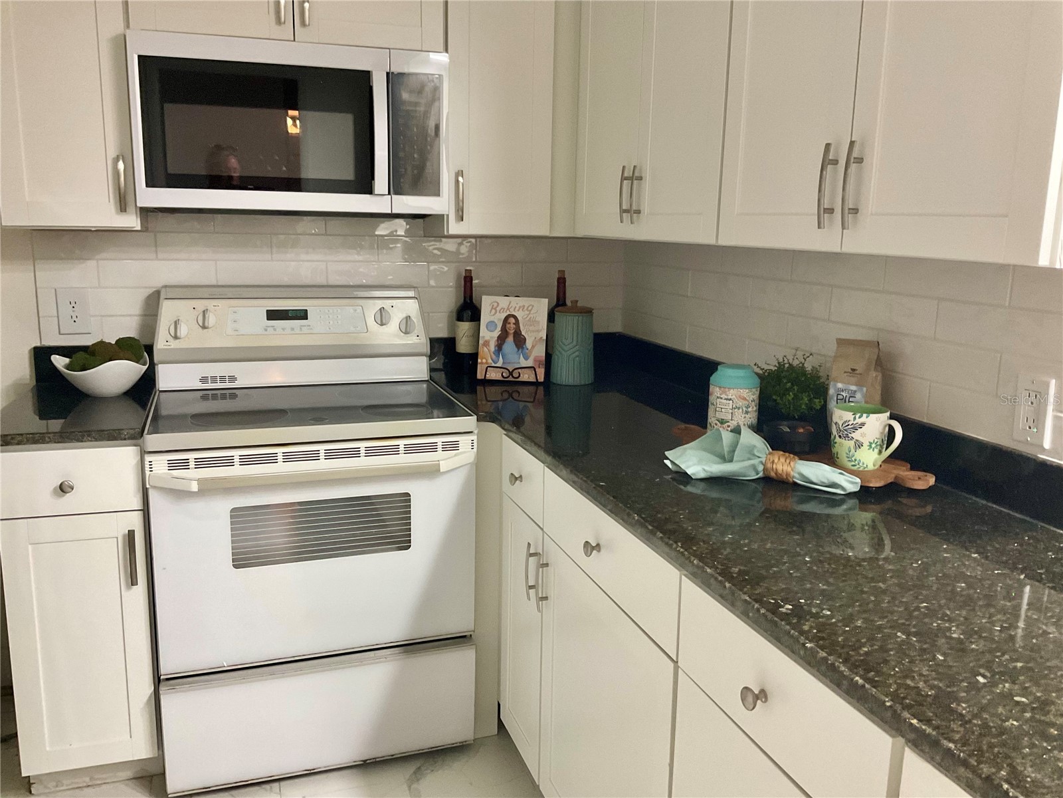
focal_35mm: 29
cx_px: 532
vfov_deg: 48.2
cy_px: 399
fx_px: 891
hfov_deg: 61.7
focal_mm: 3
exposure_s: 1/60
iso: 200
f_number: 1.8
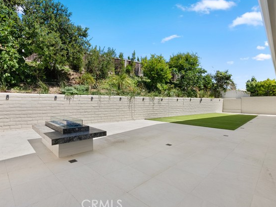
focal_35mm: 18
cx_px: 119
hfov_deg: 87.2
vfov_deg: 71.6
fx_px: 143
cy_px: 104
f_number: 9
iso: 640
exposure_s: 1/800
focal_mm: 16
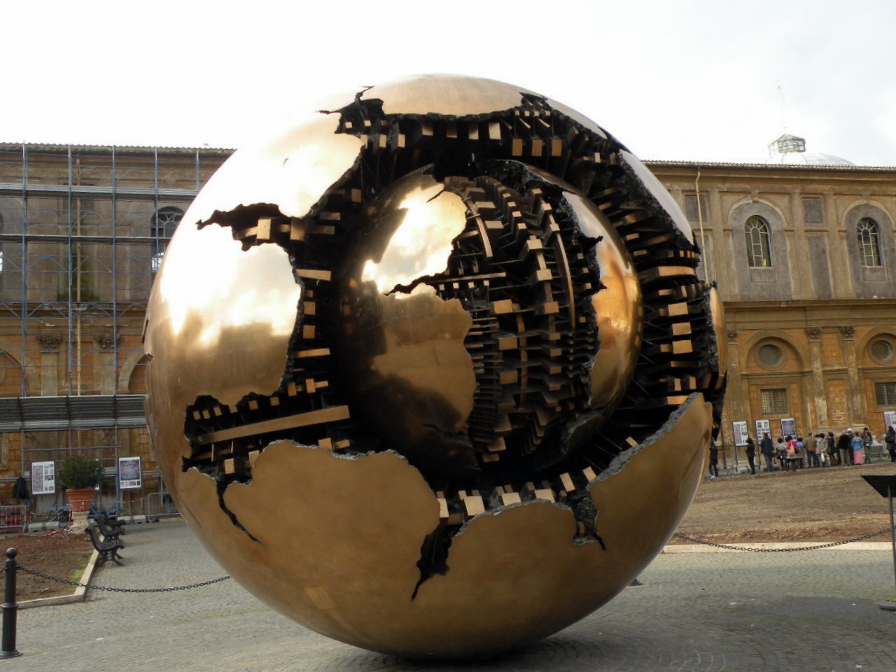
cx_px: 448
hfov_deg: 55.4
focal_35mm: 33
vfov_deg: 42.9
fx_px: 854
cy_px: 336
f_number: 5
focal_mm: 5.8
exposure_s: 1/130
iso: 64
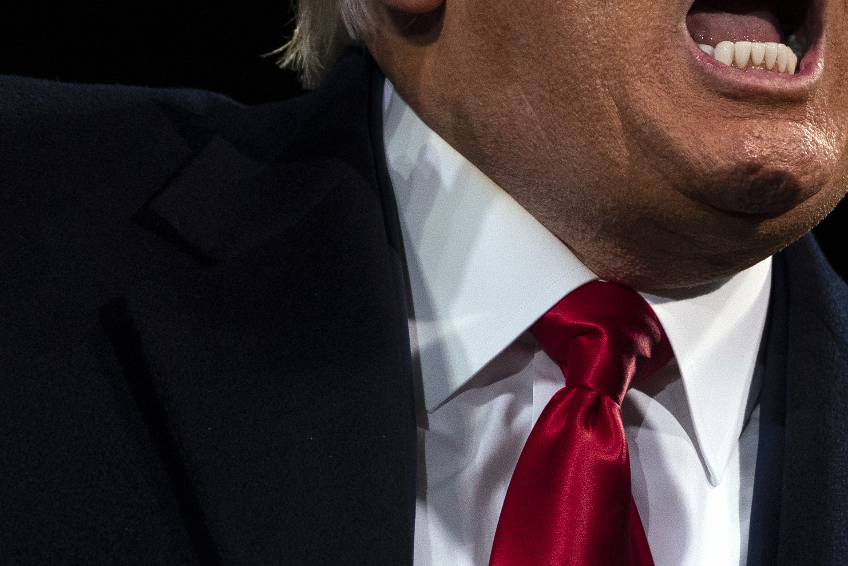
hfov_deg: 3.4
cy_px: 196
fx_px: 14205
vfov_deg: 2.3
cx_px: 494
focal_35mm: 603
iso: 2500
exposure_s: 1/800
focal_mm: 192
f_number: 5.6
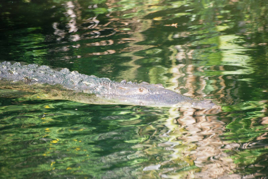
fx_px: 3354
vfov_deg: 3.1
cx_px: 134
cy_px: 90
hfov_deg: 4.6
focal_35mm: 450
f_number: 5.6
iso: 400
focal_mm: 300
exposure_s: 1/320
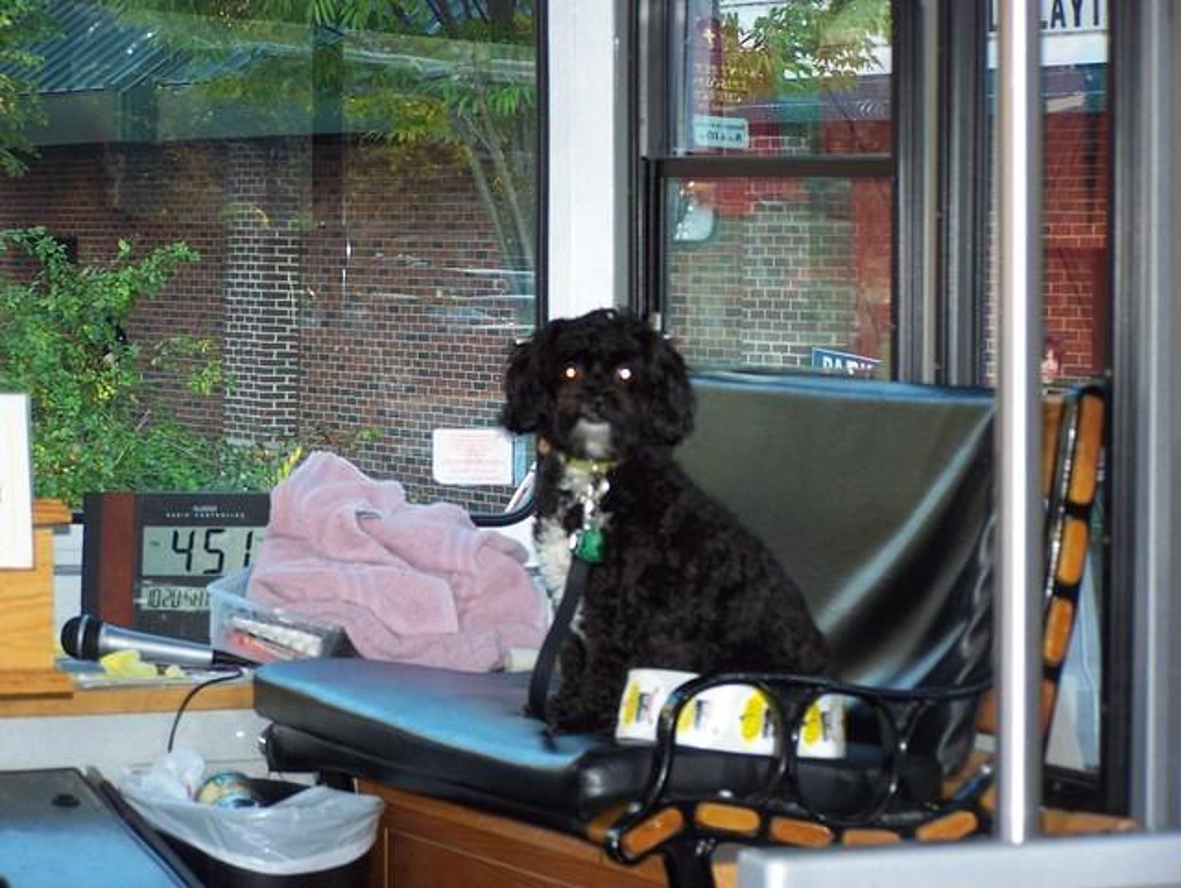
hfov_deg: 15.4
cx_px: 590
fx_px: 4370
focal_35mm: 128
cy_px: 444
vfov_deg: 11.6
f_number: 3.2
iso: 160
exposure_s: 1/100
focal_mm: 21.2
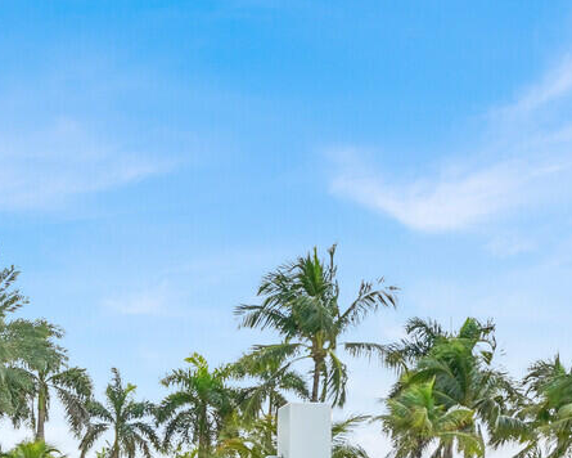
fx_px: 914
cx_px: 14
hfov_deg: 32.3
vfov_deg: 24.6
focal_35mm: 54
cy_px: 591
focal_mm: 16
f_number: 8
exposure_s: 1/1000
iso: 800
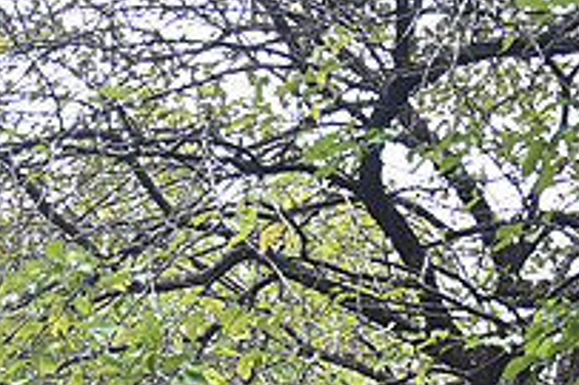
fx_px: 1992
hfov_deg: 16.5
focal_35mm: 124
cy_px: 723
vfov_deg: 10.3
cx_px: 331
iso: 800
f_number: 4
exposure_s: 1/125
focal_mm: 21
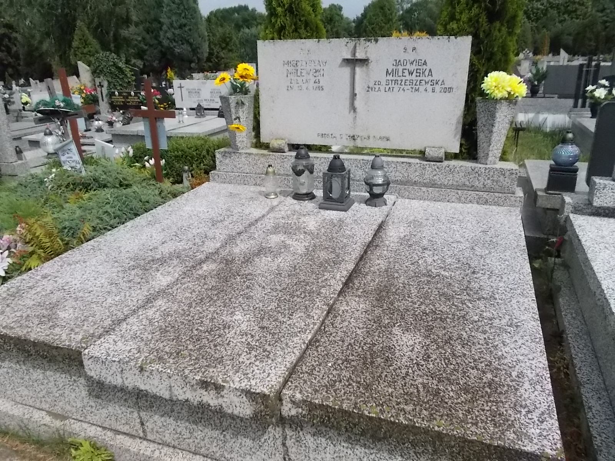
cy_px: 230
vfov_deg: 53.1
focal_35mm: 26
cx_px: 308
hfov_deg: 67.3
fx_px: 462
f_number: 8
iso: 400
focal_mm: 4.6
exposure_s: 1/1250
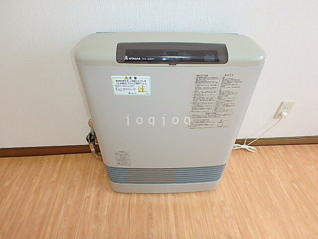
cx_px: 159
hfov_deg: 79.0
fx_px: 193
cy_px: 120
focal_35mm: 21
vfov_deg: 63.4
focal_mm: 3.7
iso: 200
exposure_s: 1/30
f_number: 3.5
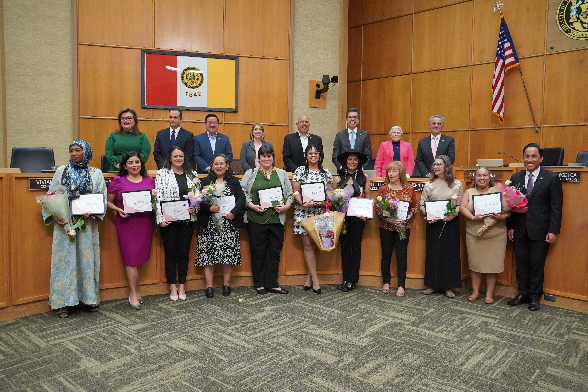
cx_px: 294
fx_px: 441
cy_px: 196
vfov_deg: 47.9
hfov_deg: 67.4
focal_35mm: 27
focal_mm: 18
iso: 2500
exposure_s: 1/160
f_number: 4
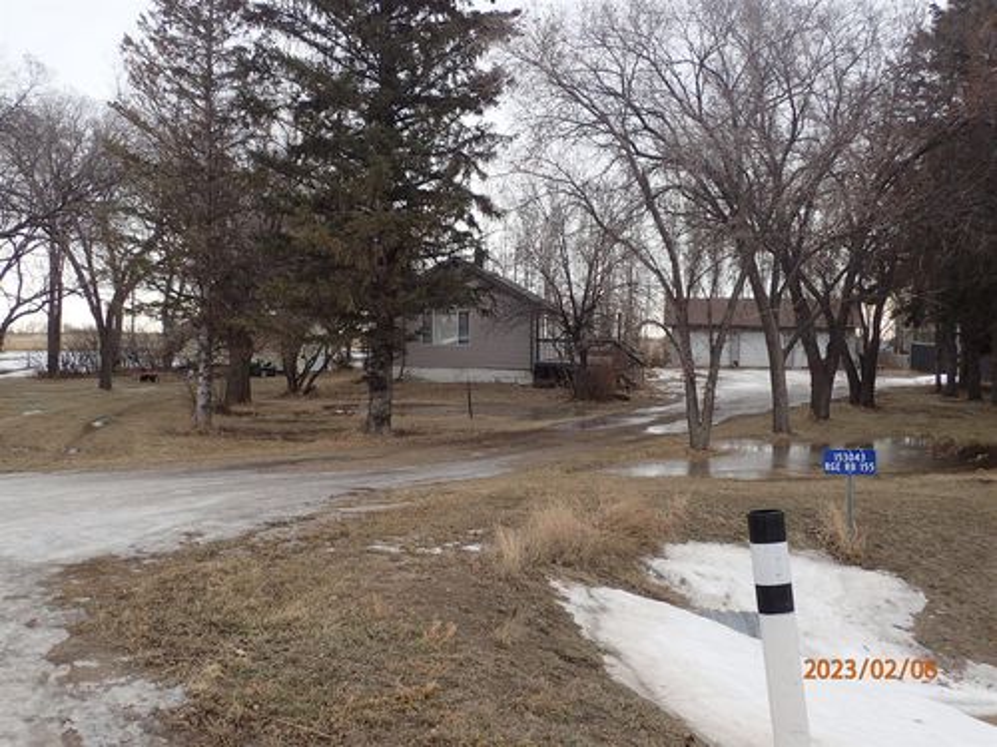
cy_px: 374
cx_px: 498
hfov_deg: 56.8
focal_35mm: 32
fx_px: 922
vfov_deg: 44.2
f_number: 3.2
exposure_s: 1/160
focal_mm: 5.87
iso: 100
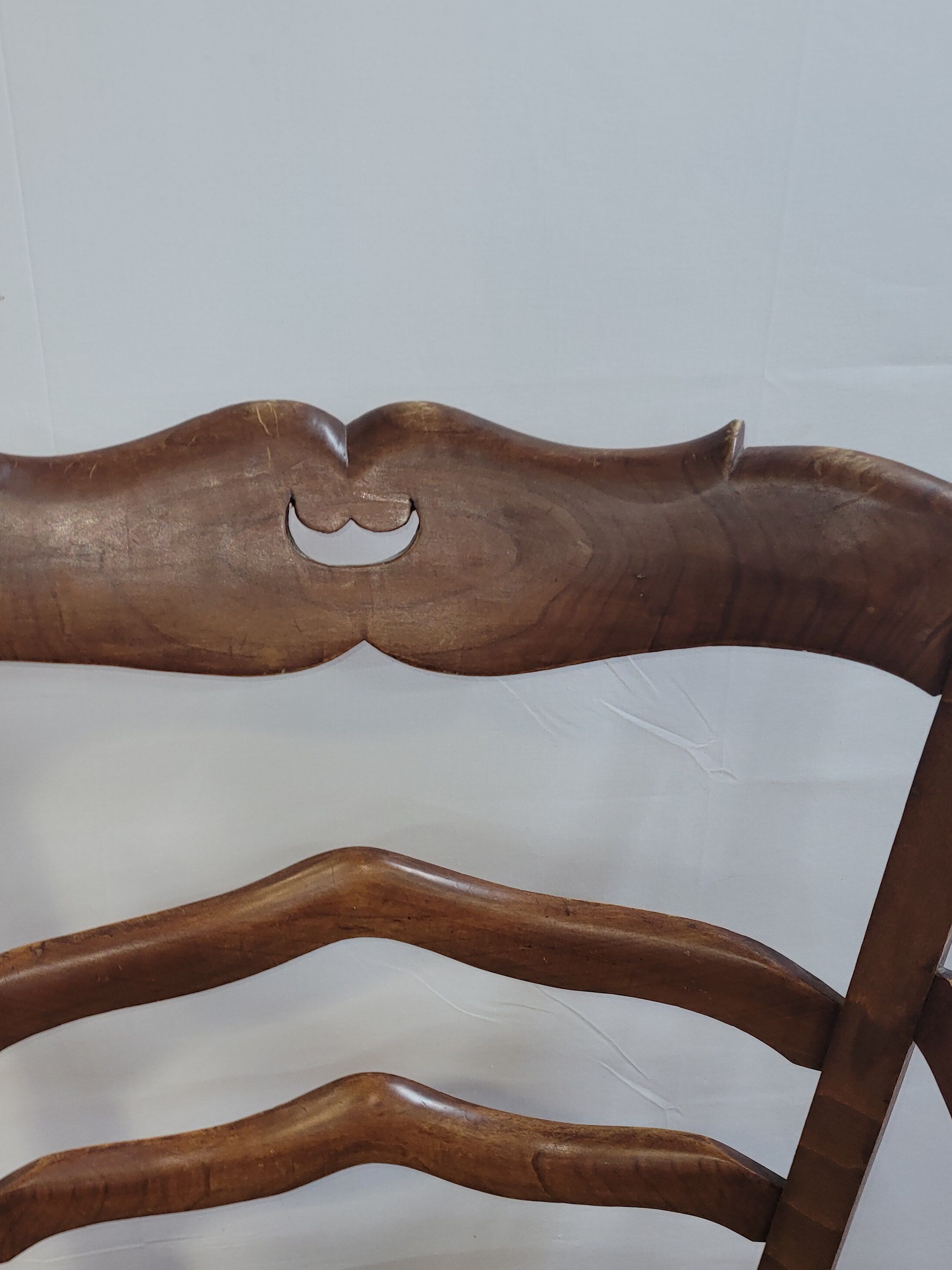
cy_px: 799
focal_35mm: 36
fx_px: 1320
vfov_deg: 50.8
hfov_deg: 39.4
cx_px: 362
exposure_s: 1/25
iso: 100
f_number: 1.8
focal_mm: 5.4
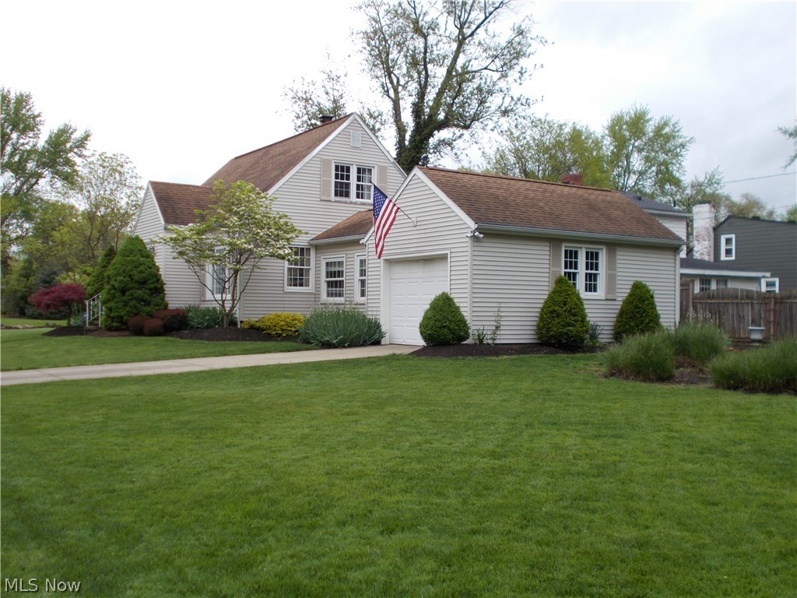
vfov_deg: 36.8
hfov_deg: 47.9
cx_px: 398
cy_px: 299
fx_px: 898
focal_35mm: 39
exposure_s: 1/250
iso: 80
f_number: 3.9
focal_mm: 6.9
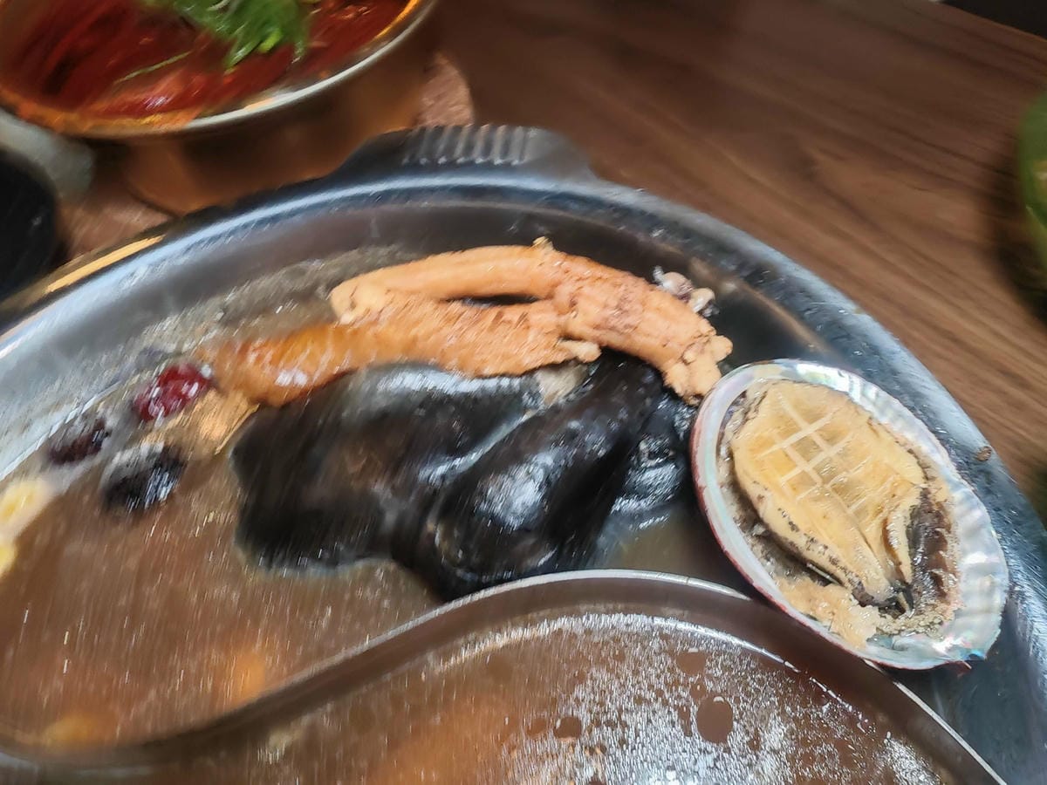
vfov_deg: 58.9
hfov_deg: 73.9
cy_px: 392
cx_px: 524
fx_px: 696
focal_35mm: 23
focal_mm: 2.03
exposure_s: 1/30
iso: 320
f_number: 1.8
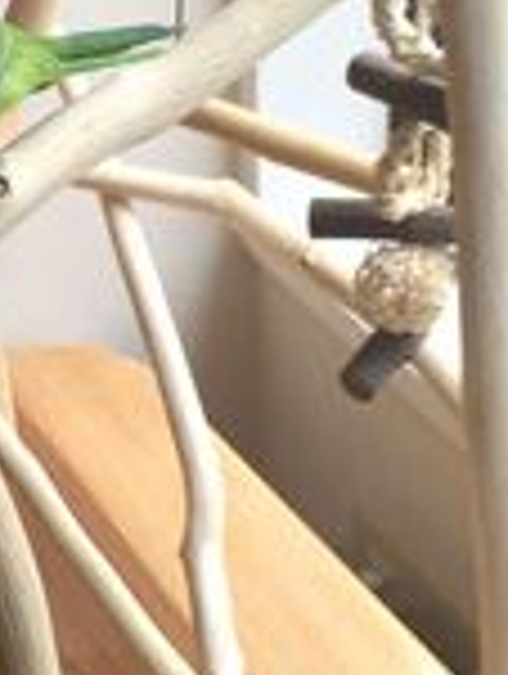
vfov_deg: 21.6
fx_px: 1756
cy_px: 169
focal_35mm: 90
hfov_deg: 16.0
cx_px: -54
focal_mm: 4.15
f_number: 2.2
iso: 50
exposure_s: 1/120
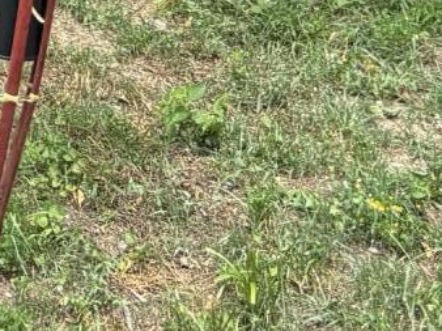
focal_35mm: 154
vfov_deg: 8.4
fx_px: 1965
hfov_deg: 11.8
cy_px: -603
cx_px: -364
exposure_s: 1/811
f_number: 1.6
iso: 50
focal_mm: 5.96
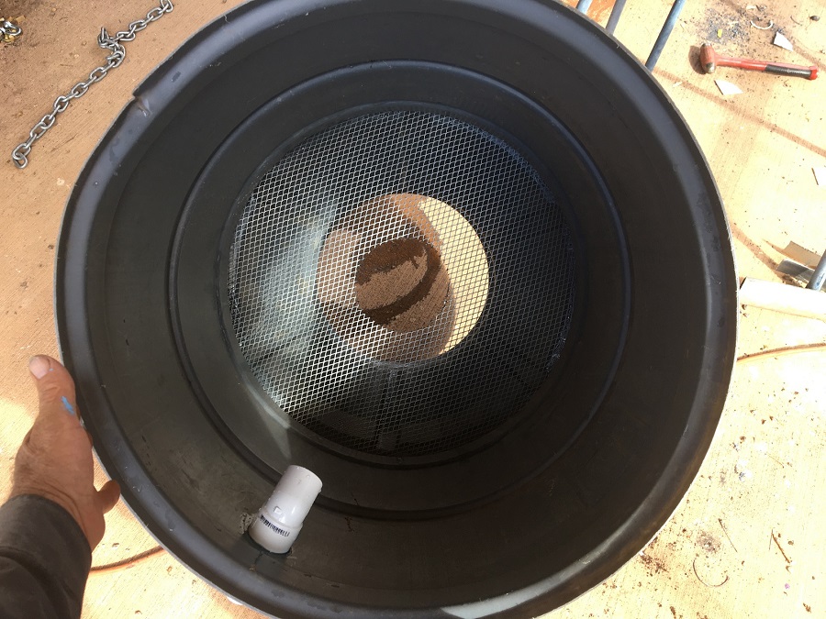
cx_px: 413
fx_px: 692
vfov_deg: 48.2
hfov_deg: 61.7
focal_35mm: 29
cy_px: 310
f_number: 2.2
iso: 25
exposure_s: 1/100
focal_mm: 4.15
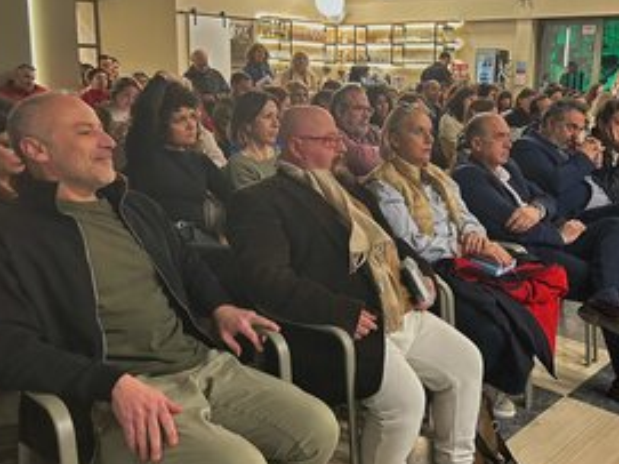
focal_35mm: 36
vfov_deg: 39.5
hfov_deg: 50.8
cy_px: 200
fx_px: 643
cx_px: 392
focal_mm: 5.7
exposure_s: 1/57
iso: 500
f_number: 1.5
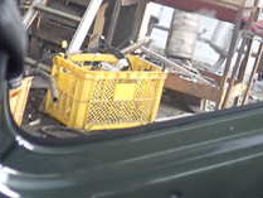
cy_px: -61
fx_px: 654
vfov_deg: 16.3
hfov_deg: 21.7
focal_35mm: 86
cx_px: 281
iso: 250
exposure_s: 1/30
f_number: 2.3
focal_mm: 5.4
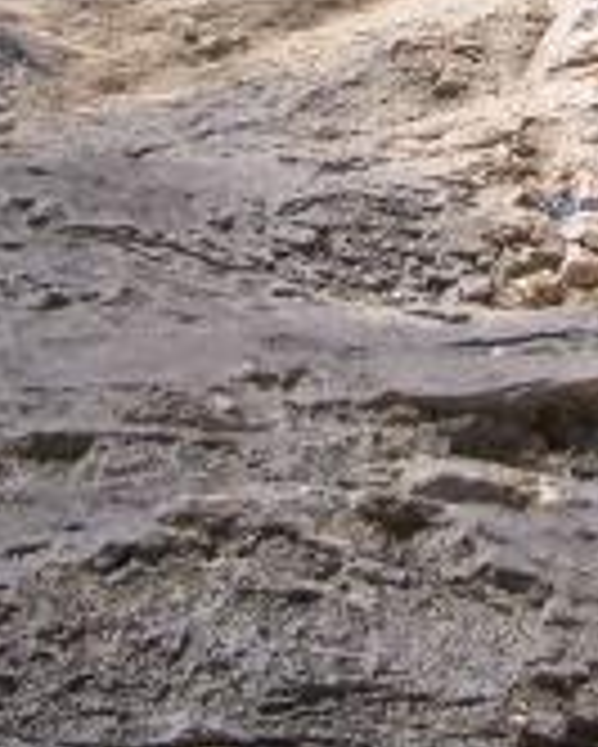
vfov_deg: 14.2
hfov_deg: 11.3
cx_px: 818
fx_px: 2918
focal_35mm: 132
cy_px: -130
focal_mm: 5.8
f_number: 2.6
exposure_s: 1/400
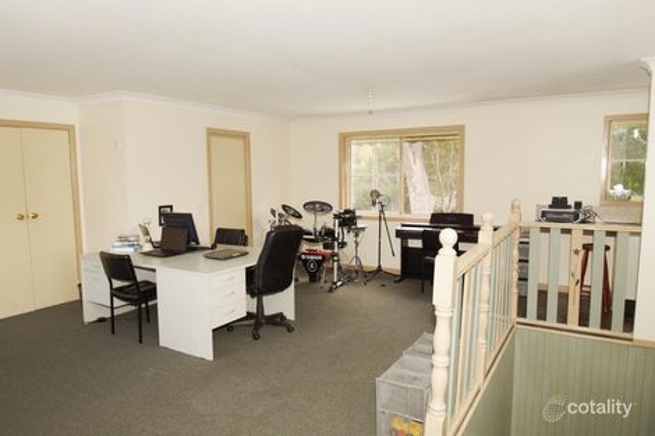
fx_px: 436
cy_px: 218
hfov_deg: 73.8
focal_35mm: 24
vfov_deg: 53.1
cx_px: 328
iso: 100
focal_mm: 16
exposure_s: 1/60
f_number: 4
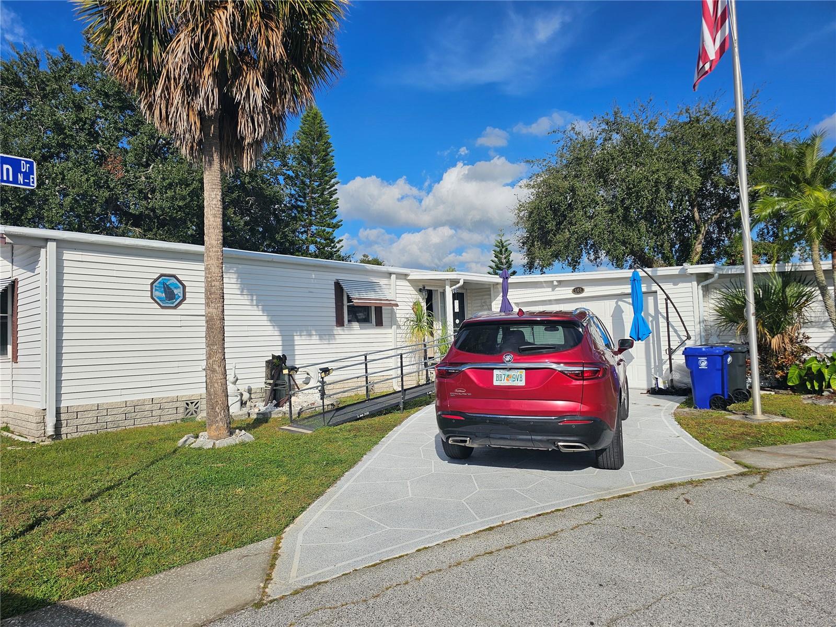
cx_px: 418
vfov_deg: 58.9
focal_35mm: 23
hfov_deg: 73.9
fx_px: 555
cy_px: 314
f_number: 1.7
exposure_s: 1/1619
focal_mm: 6.3
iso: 10
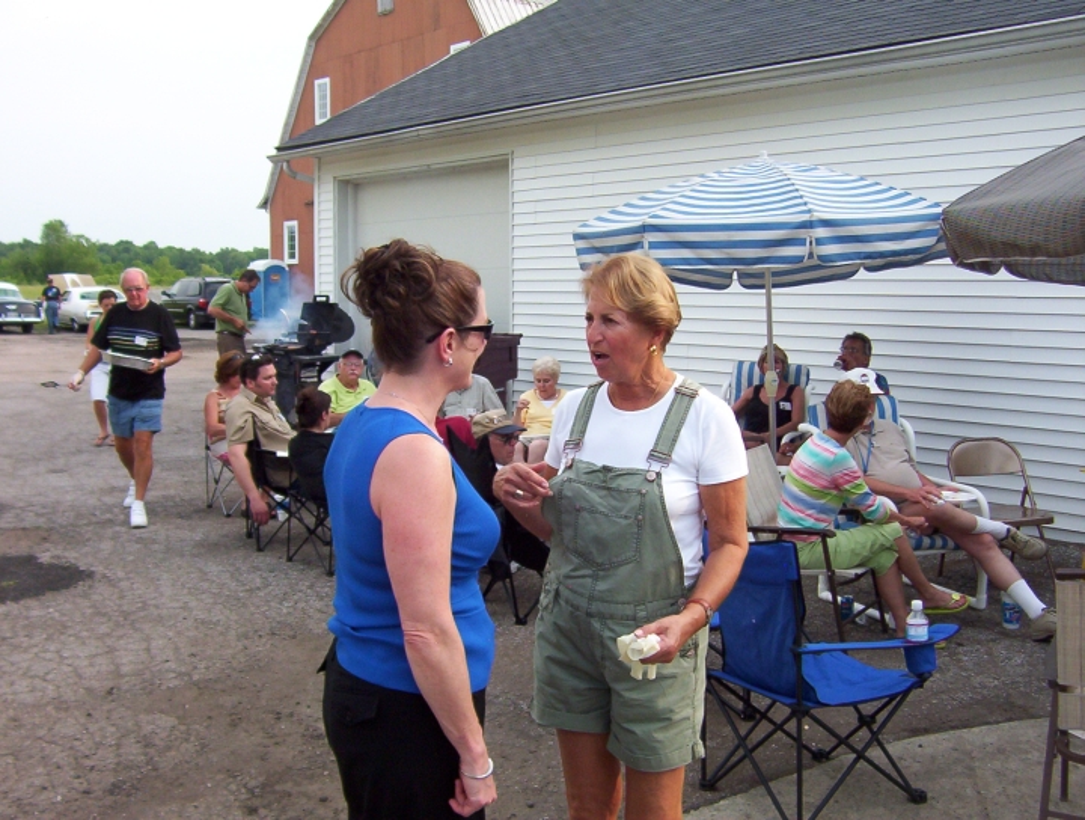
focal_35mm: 36
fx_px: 1131
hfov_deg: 51.2
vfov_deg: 39.8
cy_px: 410
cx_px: 542
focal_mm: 5.54
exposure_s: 1/600
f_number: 2.76
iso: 100
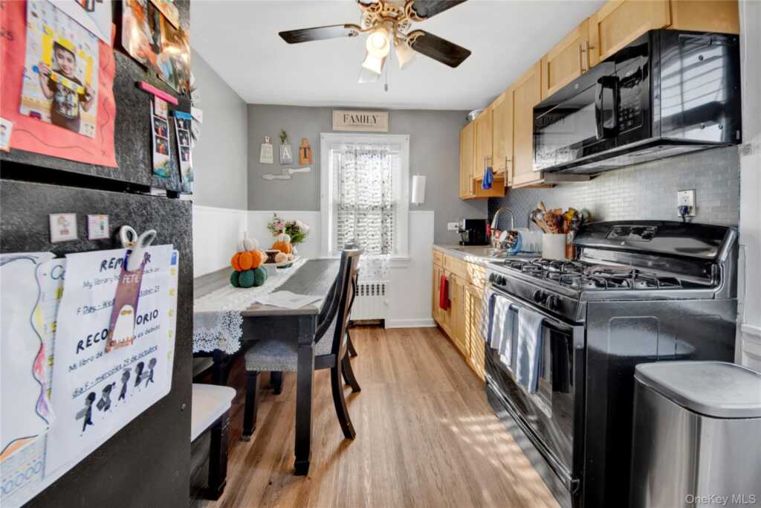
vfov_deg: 90.0
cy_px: 254
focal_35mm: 12
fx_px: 254
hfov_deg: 112.6
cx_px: 380
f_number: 8
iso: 100
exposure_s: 1/13
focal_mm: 8
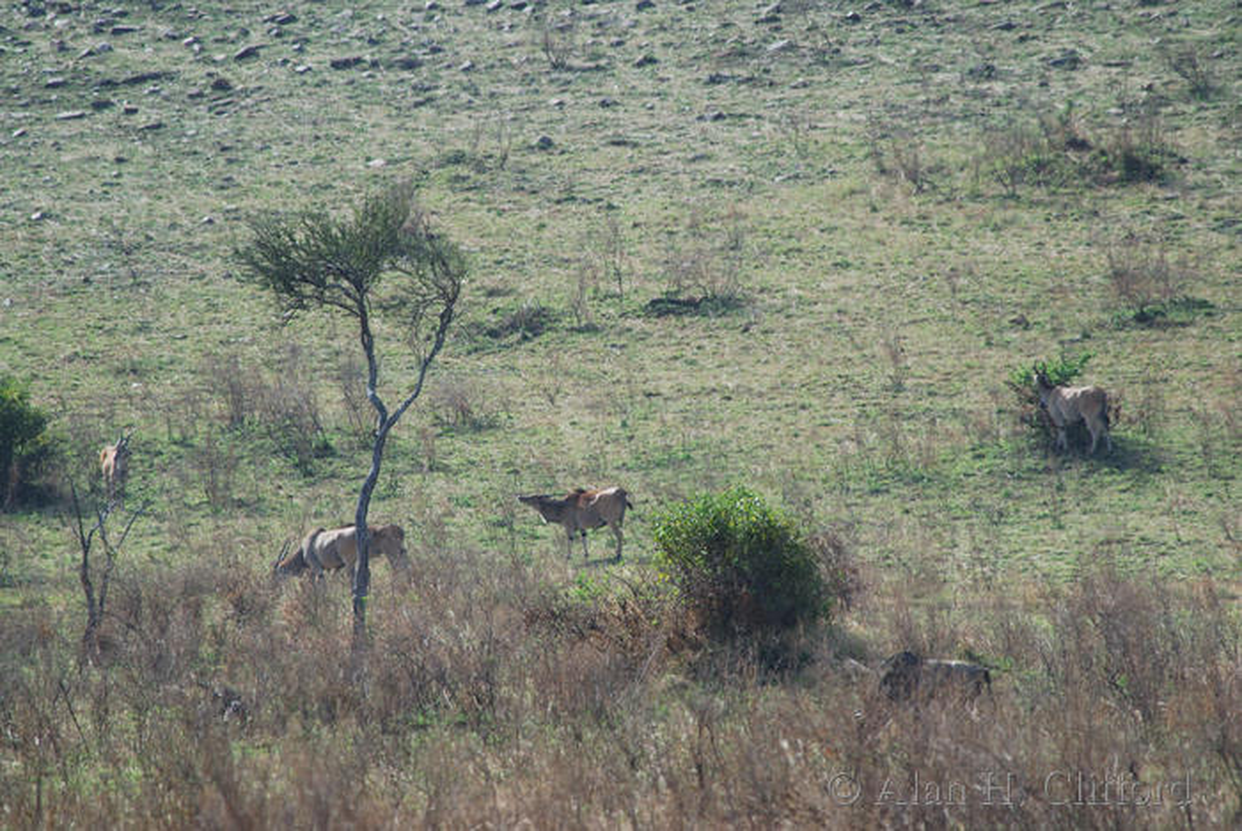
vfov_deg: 2.3
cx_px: 621
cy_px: 416
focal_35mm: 600
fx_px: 20717
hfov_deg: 3.4
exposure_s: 1/200
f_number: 5.6
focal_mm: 400
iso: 100
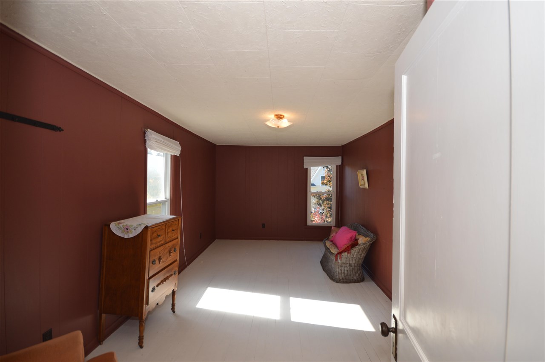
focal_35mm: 15
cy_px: 181
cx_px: 272
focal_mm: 10
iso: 180
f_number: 5.6
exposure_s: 1/125
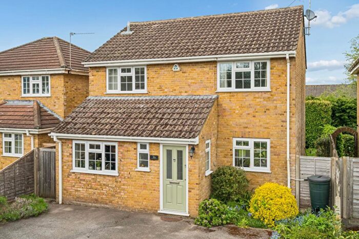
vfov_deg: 37.9
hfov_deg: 54.4
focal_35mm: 35
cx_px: 180
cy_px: 120
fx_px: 349
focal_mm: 35
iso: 640
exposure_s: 1/200
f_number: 10
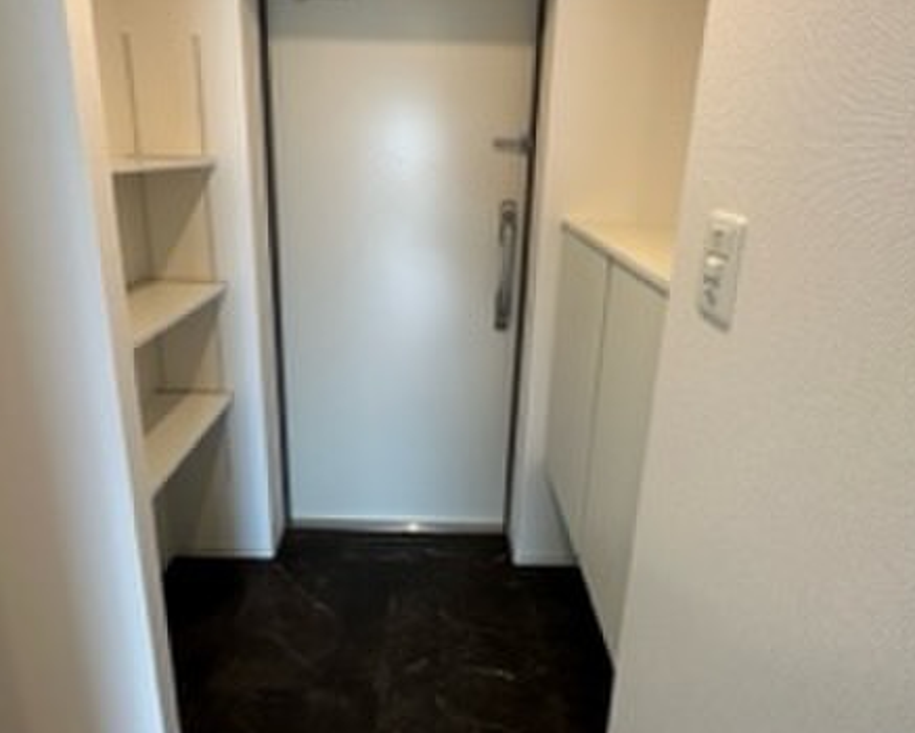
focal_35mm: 20
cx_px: 436
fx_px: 542
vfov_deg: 67.2
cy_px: 281
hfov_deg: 80.3
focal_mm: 2.22
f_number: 2.2
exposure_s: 1/120
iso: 250
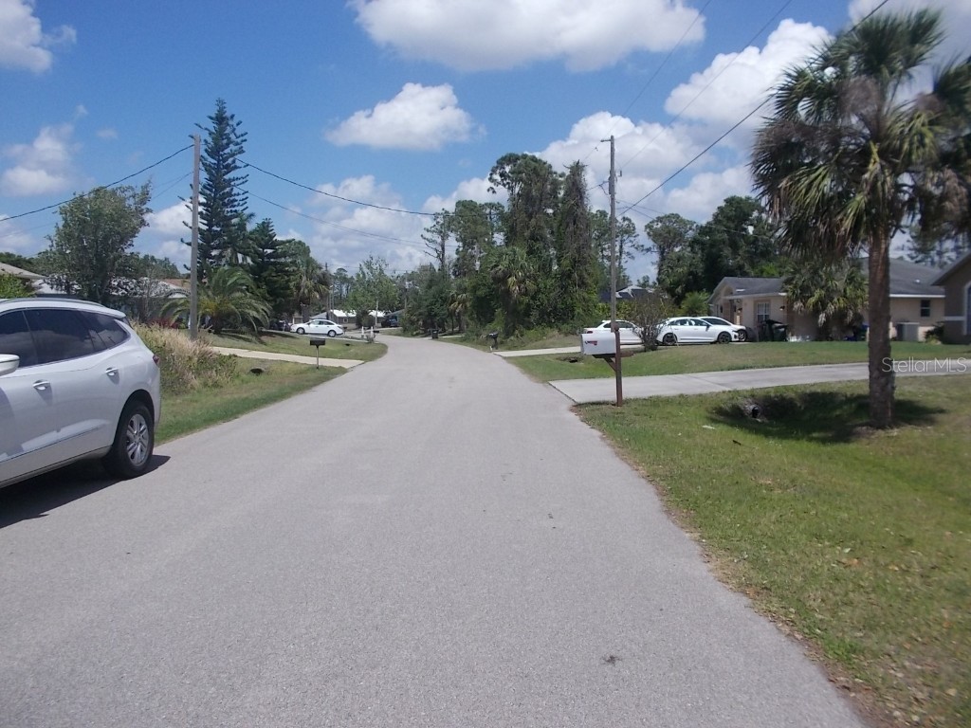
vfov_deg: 48.2
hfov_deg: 61.7
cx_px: 486
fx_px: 813
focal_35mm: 29
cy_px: 364
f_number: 3.3
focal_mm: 4.1
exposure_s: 1/1250
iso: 80
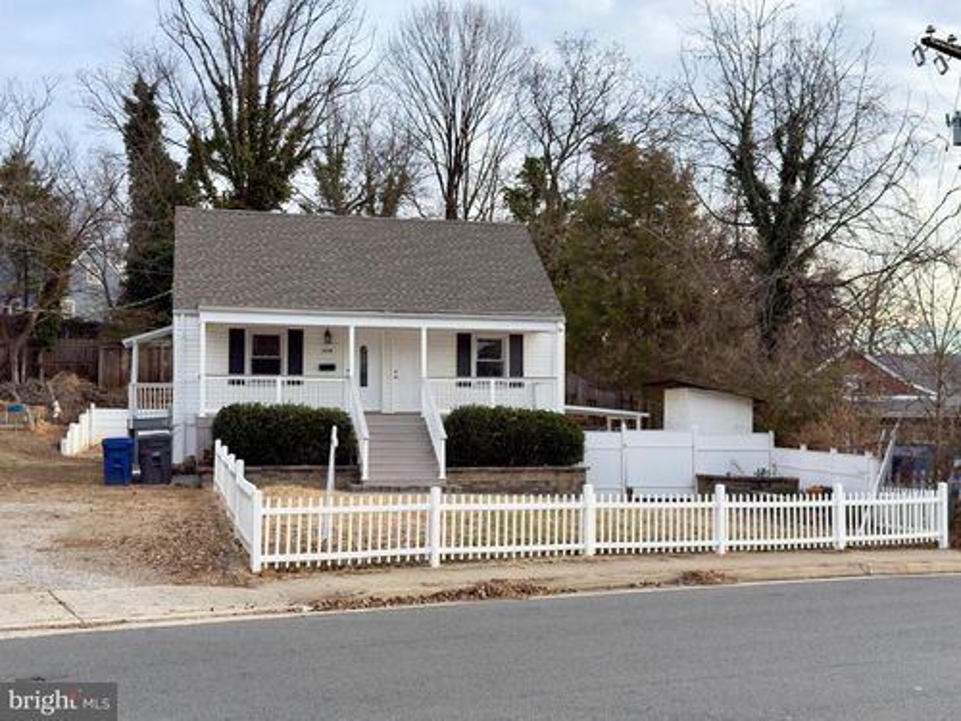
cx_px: 480
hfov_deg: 44.8
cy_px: 360
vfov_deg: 34.3
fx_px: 1166
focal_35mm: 42
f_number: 1.78
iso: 64
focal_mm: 6.76
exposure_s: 1/810
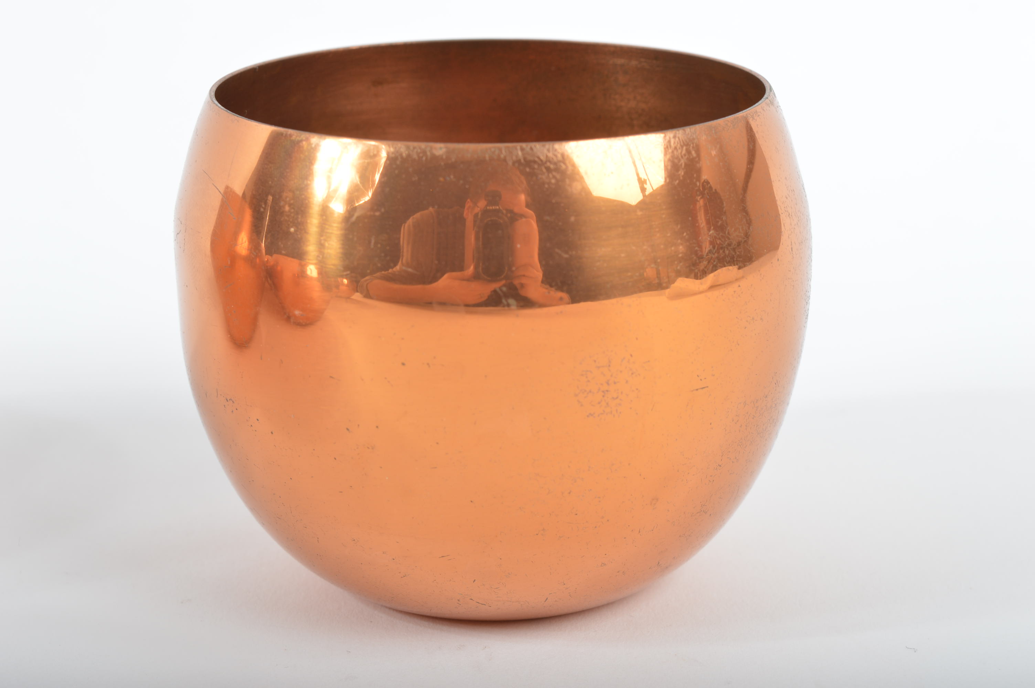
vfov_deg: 16.5
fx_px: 2370
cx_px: 518
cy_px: 344
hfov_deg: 24.6
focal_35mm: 82
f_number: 13
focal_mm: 55
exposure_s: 1/200
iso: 100
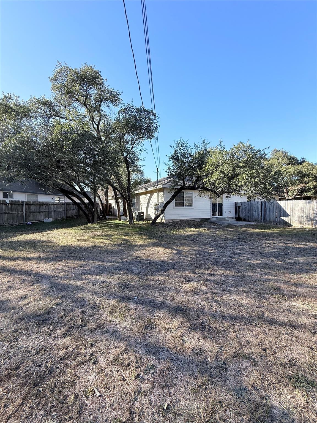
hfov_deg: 85.7
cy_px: 212
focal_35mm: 14
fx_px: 171
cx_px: 158
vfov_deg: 102.1
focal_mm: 2.22
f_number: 2.2
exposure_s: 1/664
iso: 64
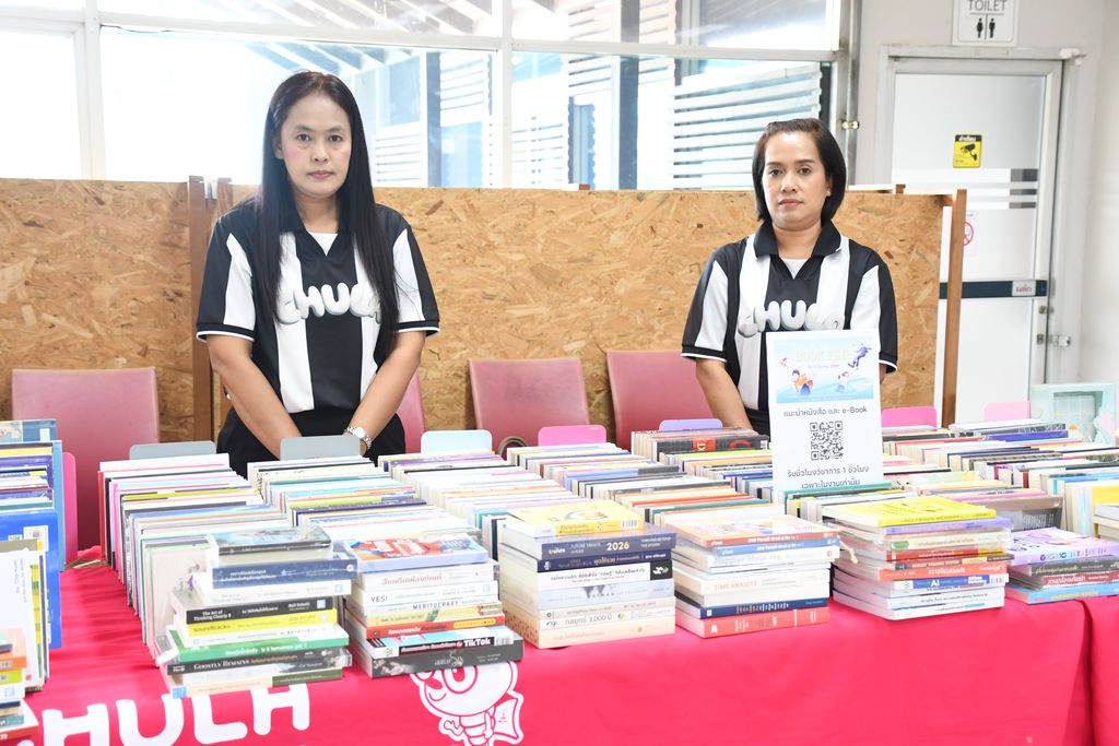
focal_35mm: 48
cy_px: 373
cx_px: 560
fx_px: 1492
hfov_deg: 41.1
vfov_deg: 28.1
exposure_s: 1/50
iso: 1250
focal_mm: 32
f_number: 4
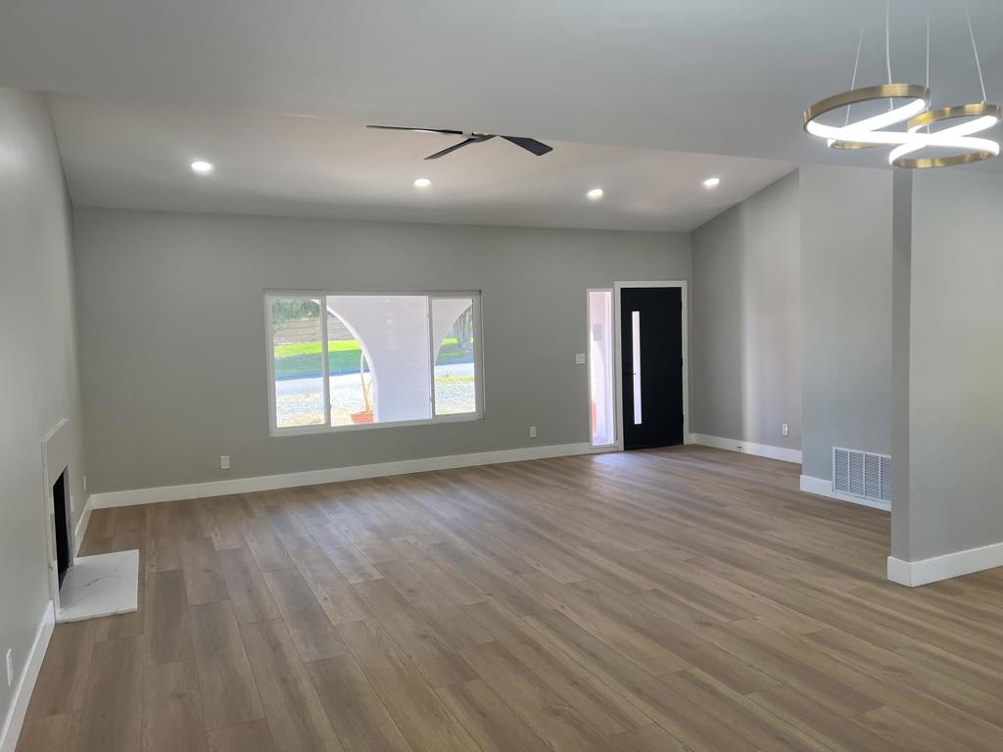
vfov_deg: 53.1
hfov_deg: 67.3
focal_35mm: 26
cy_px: 376
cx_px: 502
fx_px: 753
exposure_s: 1/121
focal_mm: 5.7
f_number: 1.5
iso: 64
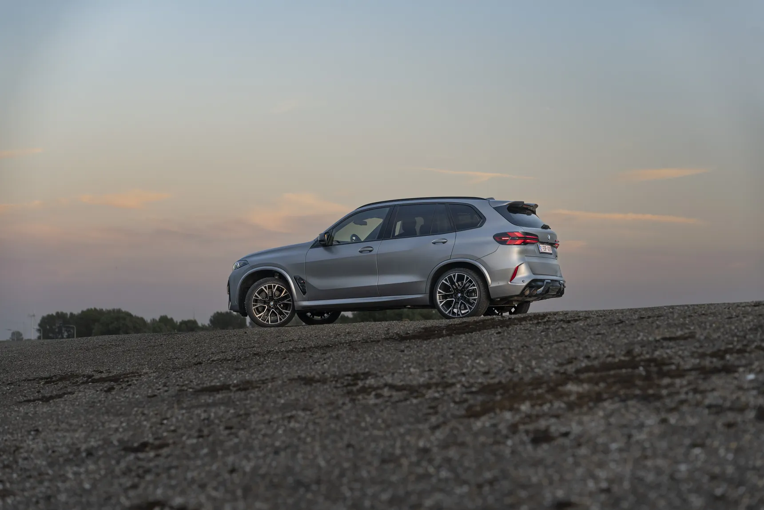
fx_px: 1804
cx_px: 382
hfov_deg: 23.9
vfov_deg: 16.1
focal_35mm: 85
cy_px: 255
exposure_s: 1/60
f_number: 3.5
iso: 160
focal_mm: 85
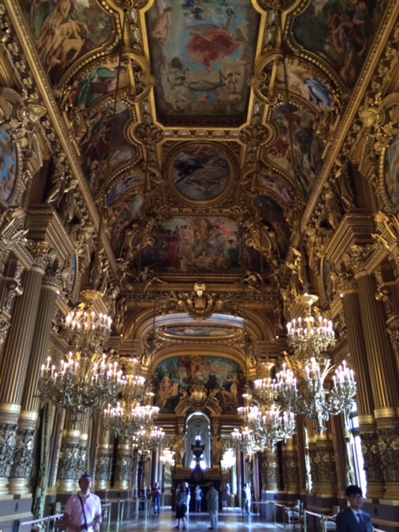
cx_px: 200
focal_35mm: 29
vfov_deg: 61.7
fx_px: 446
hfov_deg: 48.2
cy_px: 266
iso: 320
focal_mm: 4.15
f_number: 2.2
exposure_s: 1/17
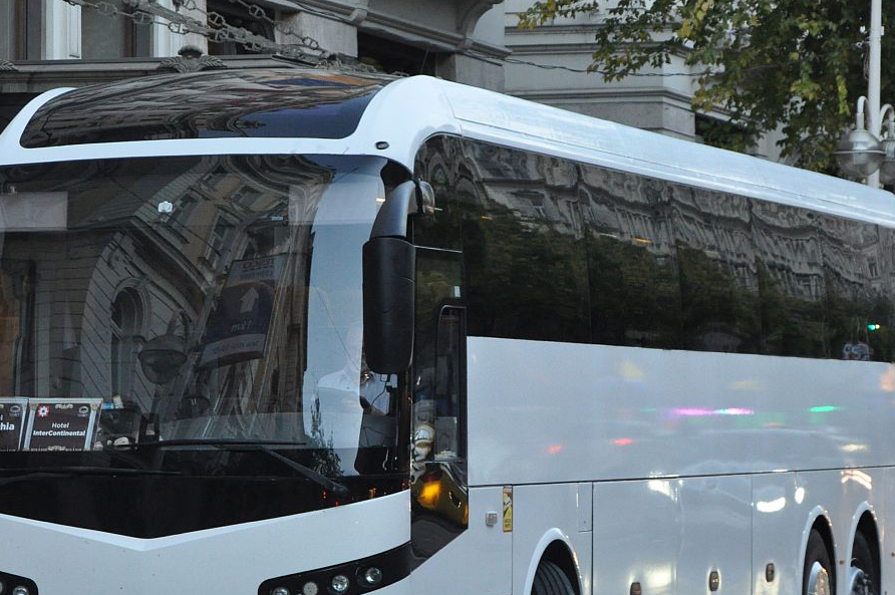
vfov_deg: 8.7
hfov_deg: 13.1
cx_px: 387
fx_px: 3900
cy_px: 363
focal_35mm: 157
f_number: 5.3
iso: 1600
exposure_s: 1/50
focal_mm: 66
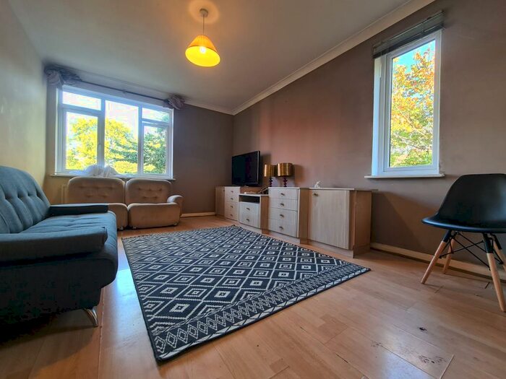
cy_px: 190
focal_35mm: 13
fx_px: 190
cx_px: 253
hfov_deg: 106.2
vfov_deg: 89.9
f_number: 2.2
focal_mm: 2.2
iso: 160
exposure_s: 1/50
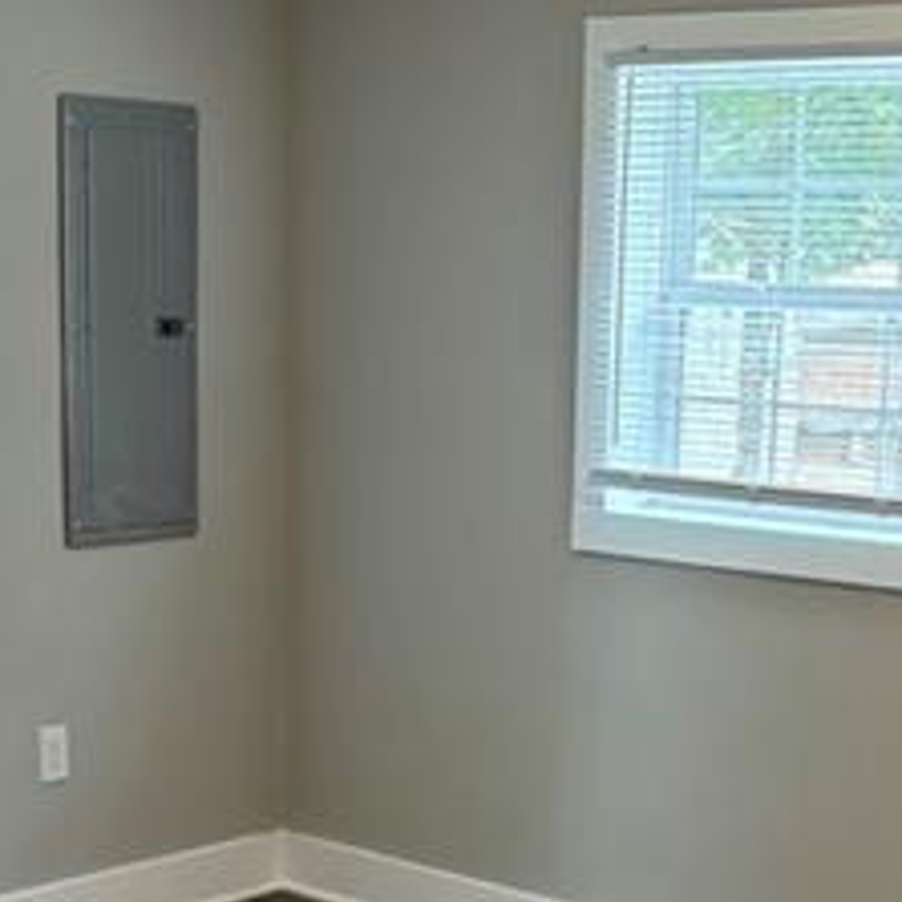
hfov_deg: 21.9
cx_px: 550
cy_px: 906
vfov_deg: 21.2
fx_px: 2329
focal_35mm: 79
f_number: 1.6
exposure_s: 1/60
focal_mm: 5.96
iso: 160
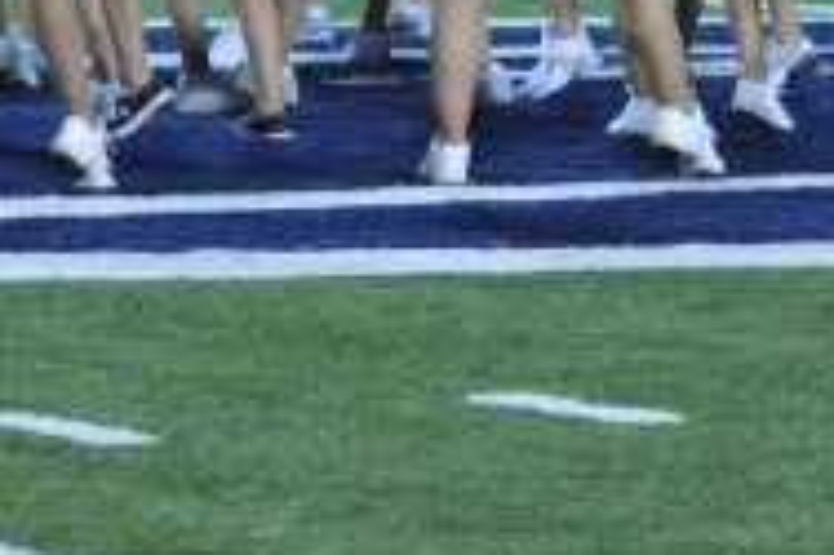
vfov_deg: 2.6
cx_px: -71
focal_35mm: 523
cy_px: 51
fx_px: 12105
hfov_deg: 3.9
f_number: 2.8
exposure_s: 1/200
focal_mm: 82
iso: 1600
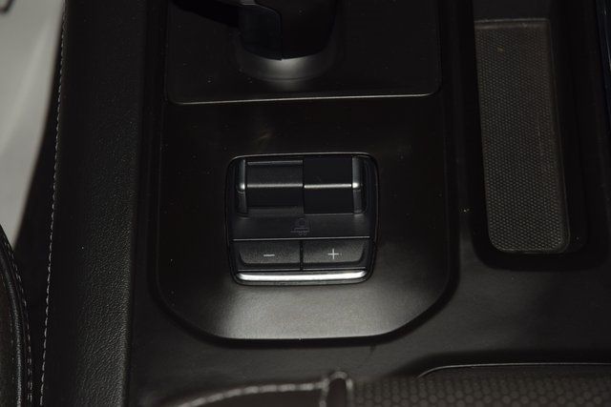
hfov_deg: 19.5
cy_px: 204
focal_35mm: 105
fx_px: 1782
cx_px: 306
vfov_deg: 13.0
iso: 100
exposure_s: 1/125
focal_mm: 70
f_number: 8
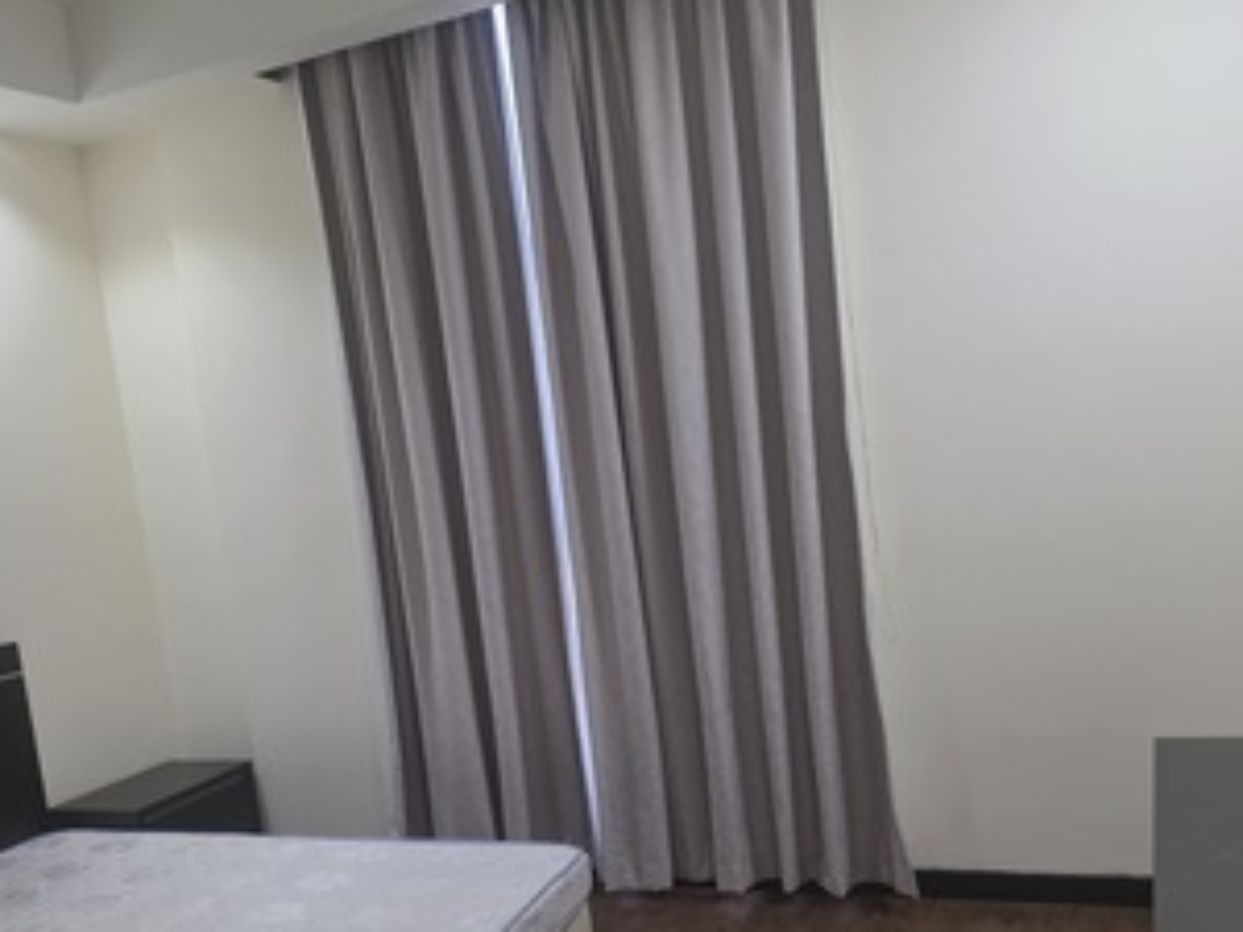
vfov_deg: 40.2
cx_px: 532
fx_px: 1257
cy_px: 619
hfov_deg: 52.4
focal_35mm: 35
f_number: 1.7
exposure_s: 1/100
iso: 400
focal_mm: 6.3
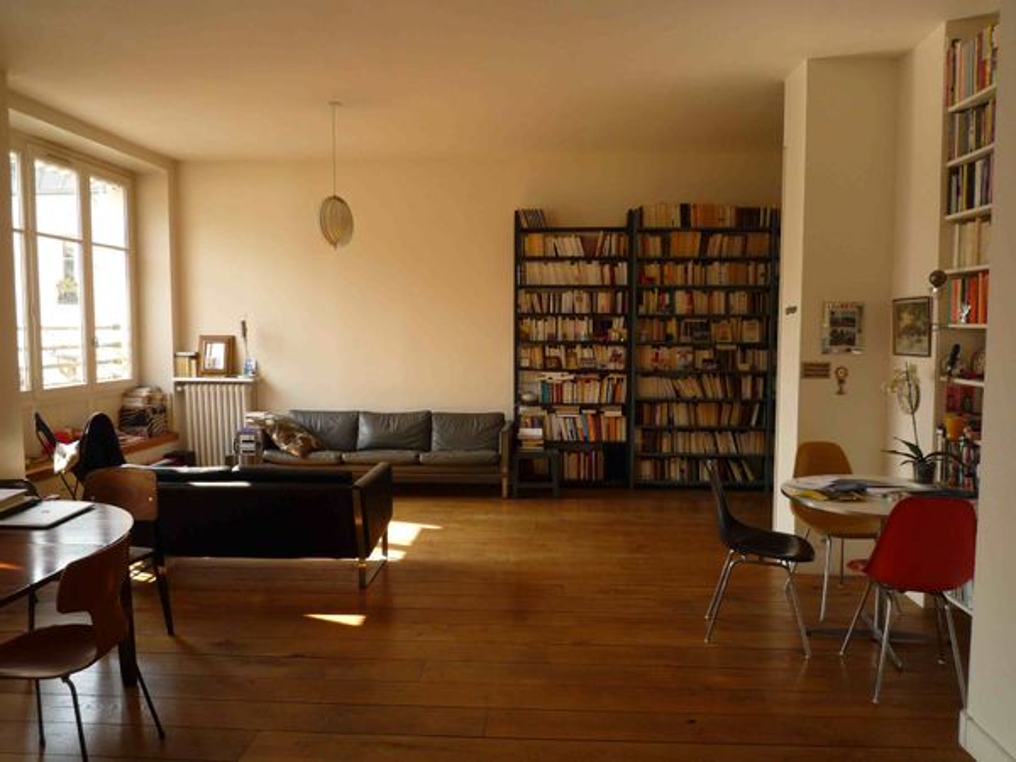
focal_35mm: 25
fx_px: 734
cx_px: 508
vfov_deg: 54.9
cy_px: 381
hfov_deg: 69.4
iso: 100
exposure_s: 1/100
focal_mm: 4.4
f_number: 2.8
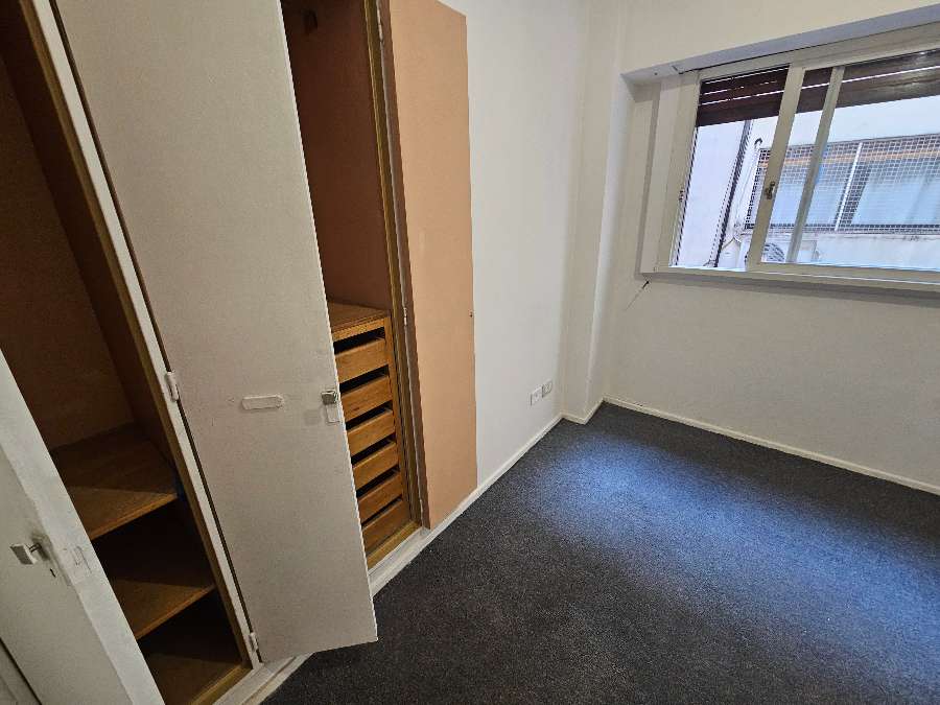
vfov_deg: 89.9
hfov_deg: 106.2
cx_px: 470
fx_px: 353
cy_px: 352
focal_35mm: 13
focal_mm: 2.2
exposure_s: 1/50
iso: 320
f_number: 2.2
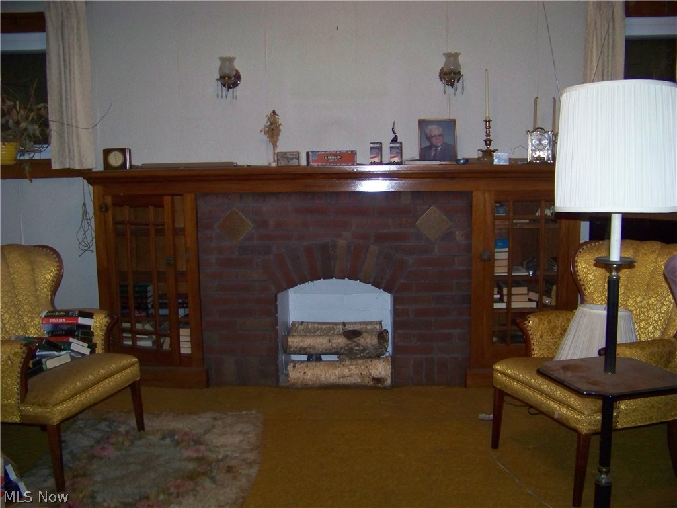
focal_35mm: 36
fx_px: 704
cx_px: 338
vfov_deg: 39.7
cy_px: 254
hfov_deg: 51.4
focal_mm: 5.85
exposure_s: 1/30
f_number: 2.8
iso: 200
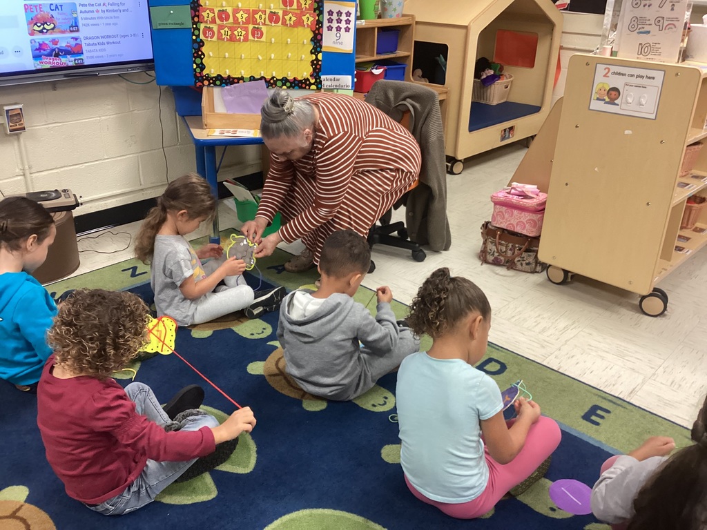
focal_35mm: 31
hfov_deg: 58.4
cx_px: 354
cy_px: 265
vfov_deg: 45.4
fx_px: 633
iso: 250
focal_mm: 3.3
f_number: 2.4
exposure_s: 1/60
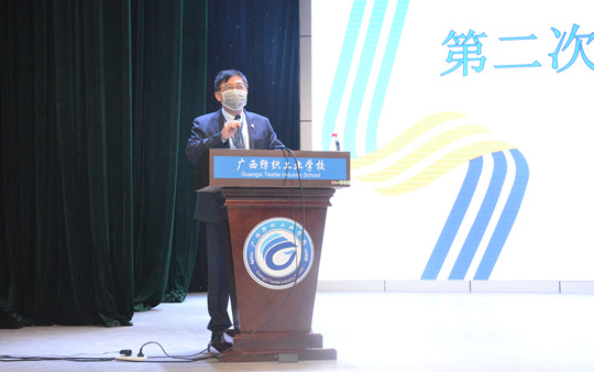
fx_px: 956
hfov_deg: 34.5
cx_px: 296
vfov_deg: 22.0
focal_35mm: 59
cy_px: 187
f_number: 4.5
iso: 4500
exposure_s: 1/250
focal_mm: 38
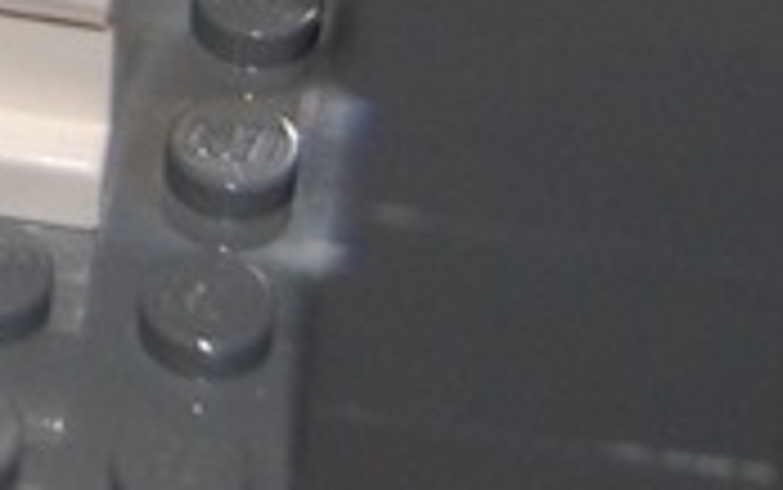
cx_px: -1220
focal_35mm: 342
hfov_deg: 5.9
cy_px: -605
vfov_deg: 3.8
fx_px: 7303
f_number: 5
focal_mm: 38
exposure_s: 1/60
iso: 800
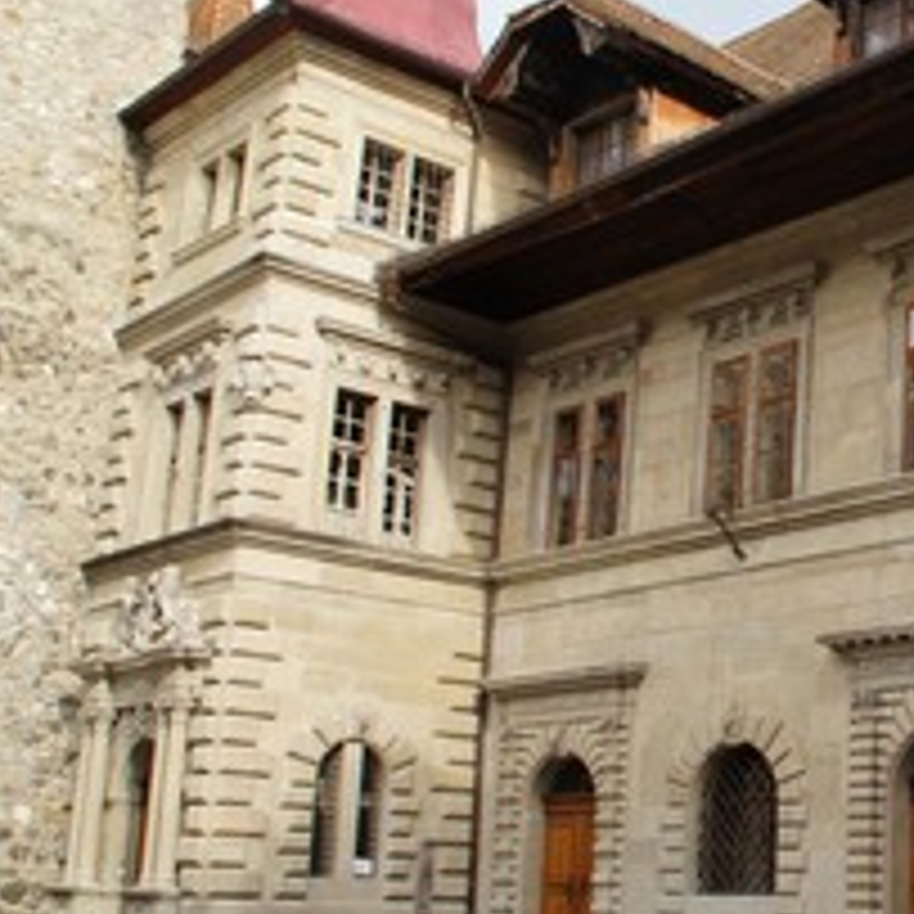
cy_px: 462
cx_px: 986
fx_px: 1553
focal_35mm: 52
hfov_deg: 29.8
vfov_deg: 32.8
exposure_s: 1/50
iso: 100
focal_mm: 18
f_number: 9
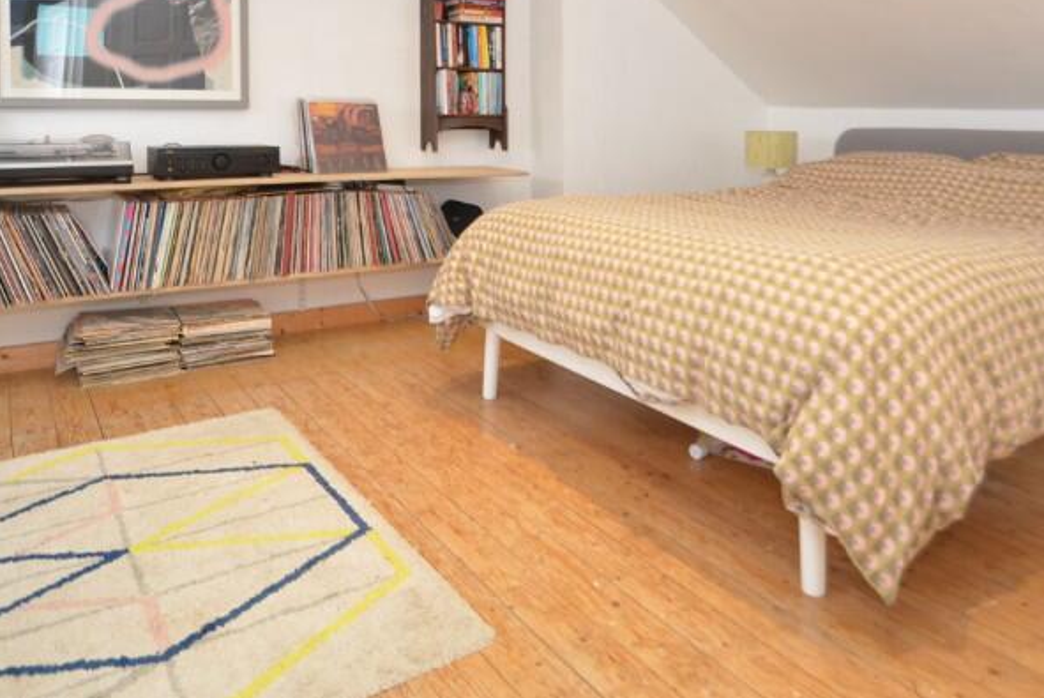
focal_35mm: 26
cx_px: 507
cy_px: 99
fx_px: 755
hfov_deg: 69.3
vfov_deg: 45.9
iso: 100
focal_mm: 10
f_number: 4.5
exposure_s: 1/15
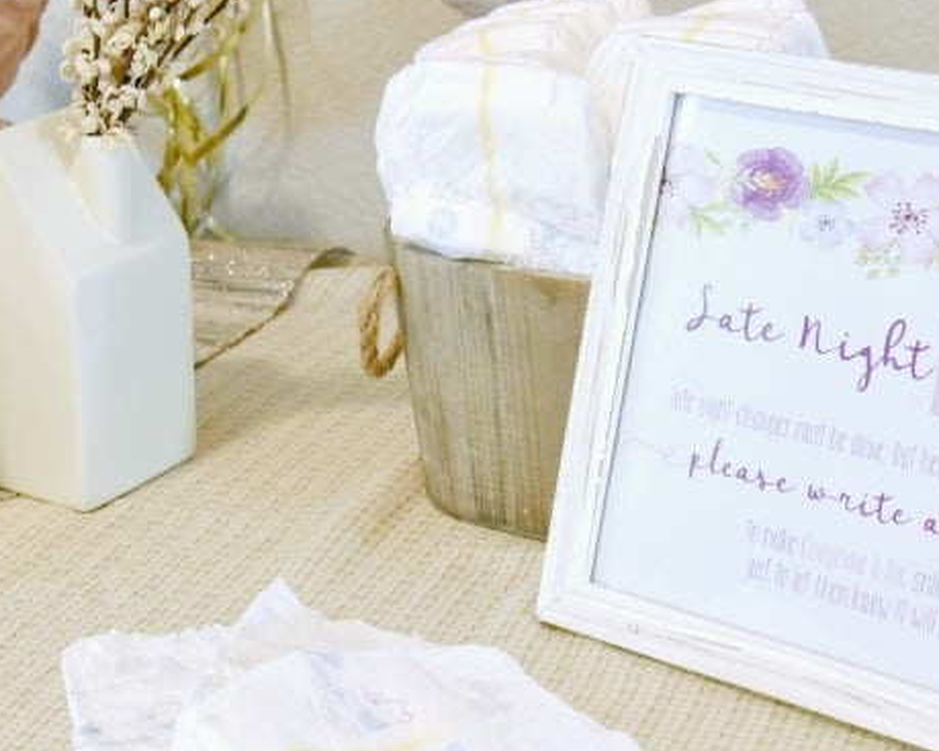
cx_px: 348
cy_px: 404
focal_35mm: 92
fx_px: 2556
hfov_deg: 20.8
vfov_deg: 16.7
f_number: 9
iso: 7200
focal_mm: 50
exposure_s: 1/50
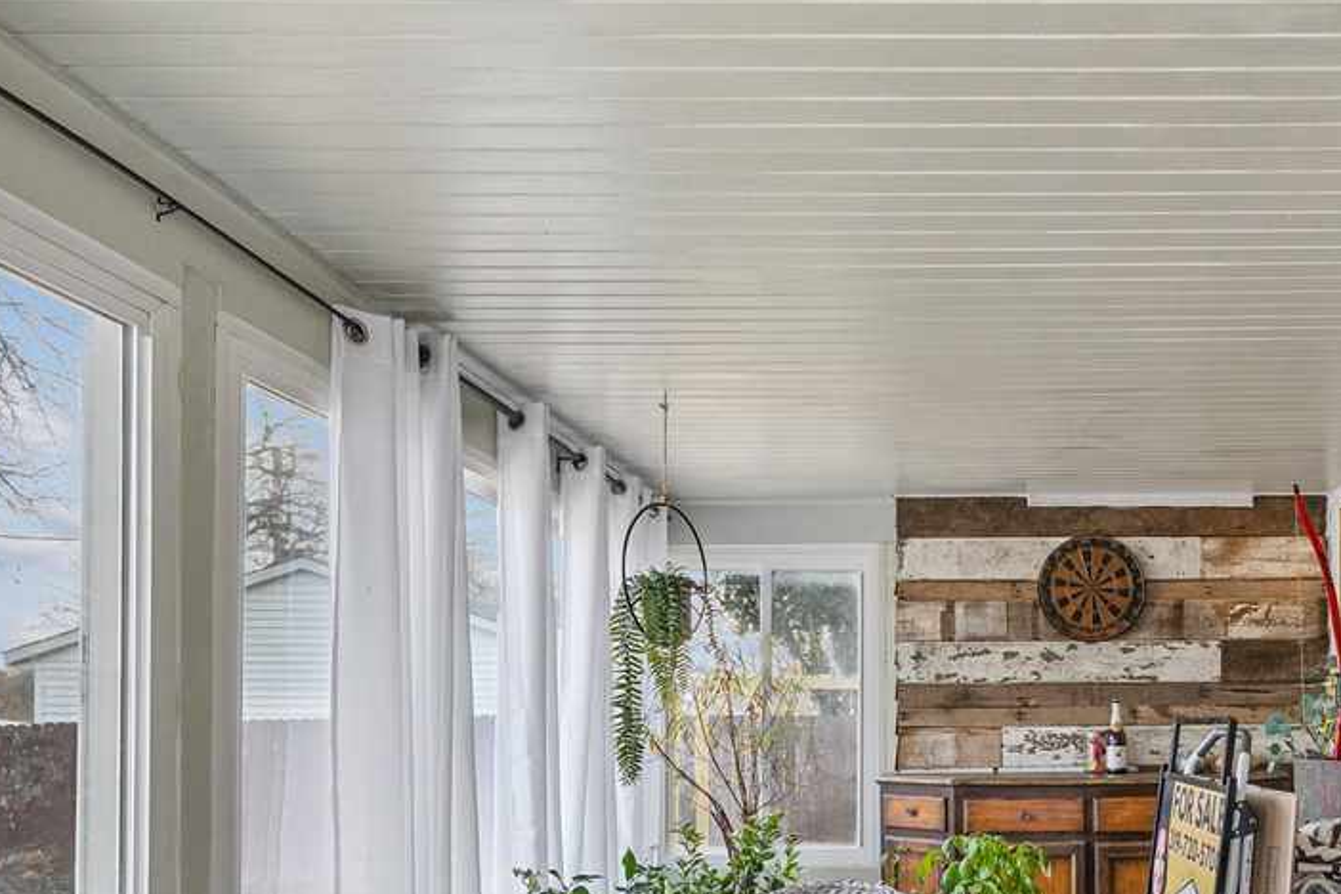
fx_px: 1155
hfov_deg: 58.9
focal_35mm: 31
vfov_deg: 41.0
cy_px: 684
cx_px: 894
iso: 800
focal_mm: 17
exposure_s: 1/25
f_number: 9
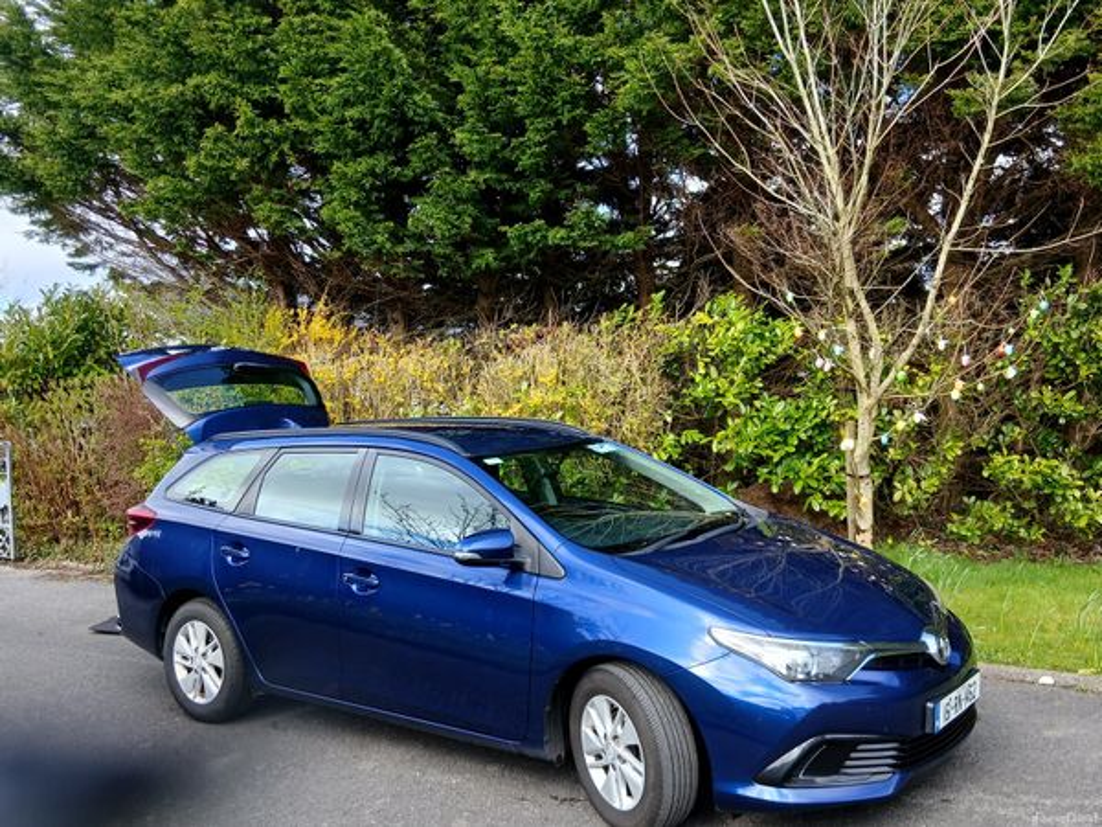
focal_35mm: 26
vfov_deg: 53.1
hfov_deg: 67.3
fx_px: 828
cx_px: 551
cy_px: 414
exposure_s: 1/100
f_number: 1.8
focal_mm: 3.98
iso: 25
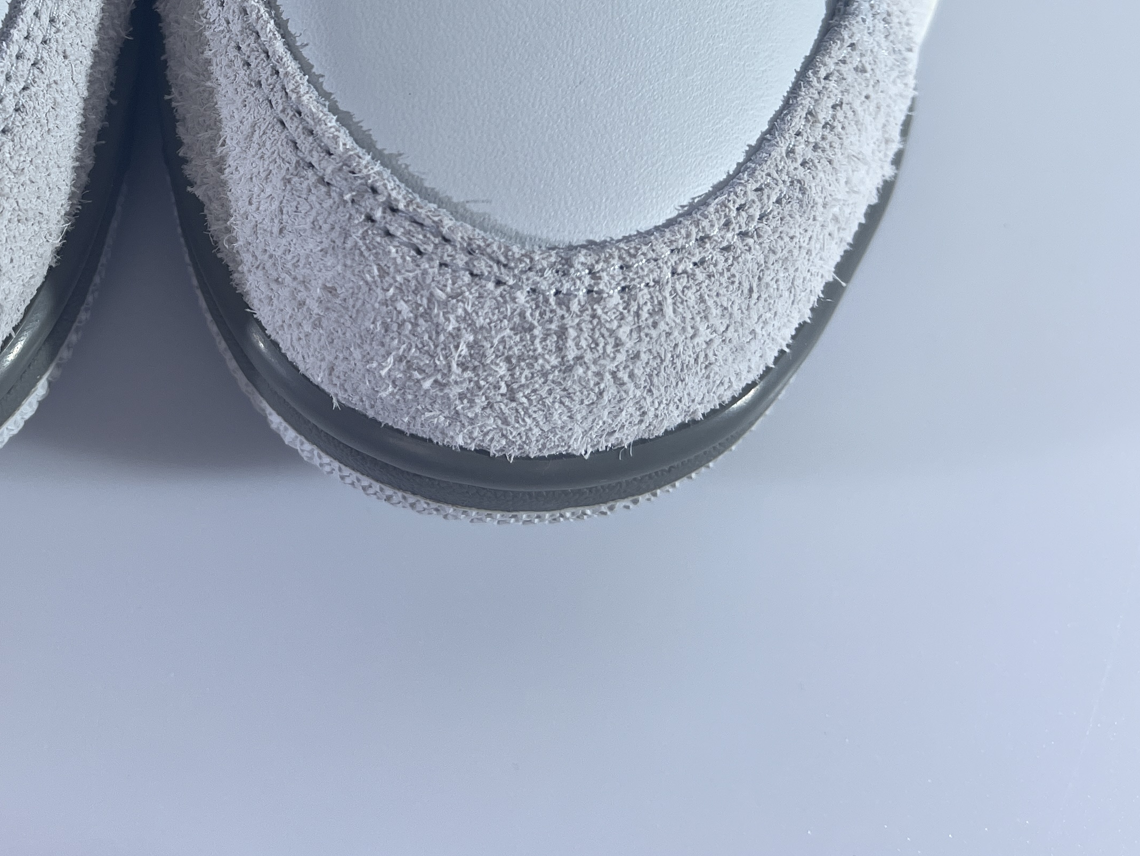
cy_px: 79
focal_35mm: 49
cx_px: 141
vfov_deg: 28.5
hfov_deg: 36.8
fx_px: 1614
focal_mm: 5.7
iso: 50
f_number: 1.5
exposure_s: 1/1171
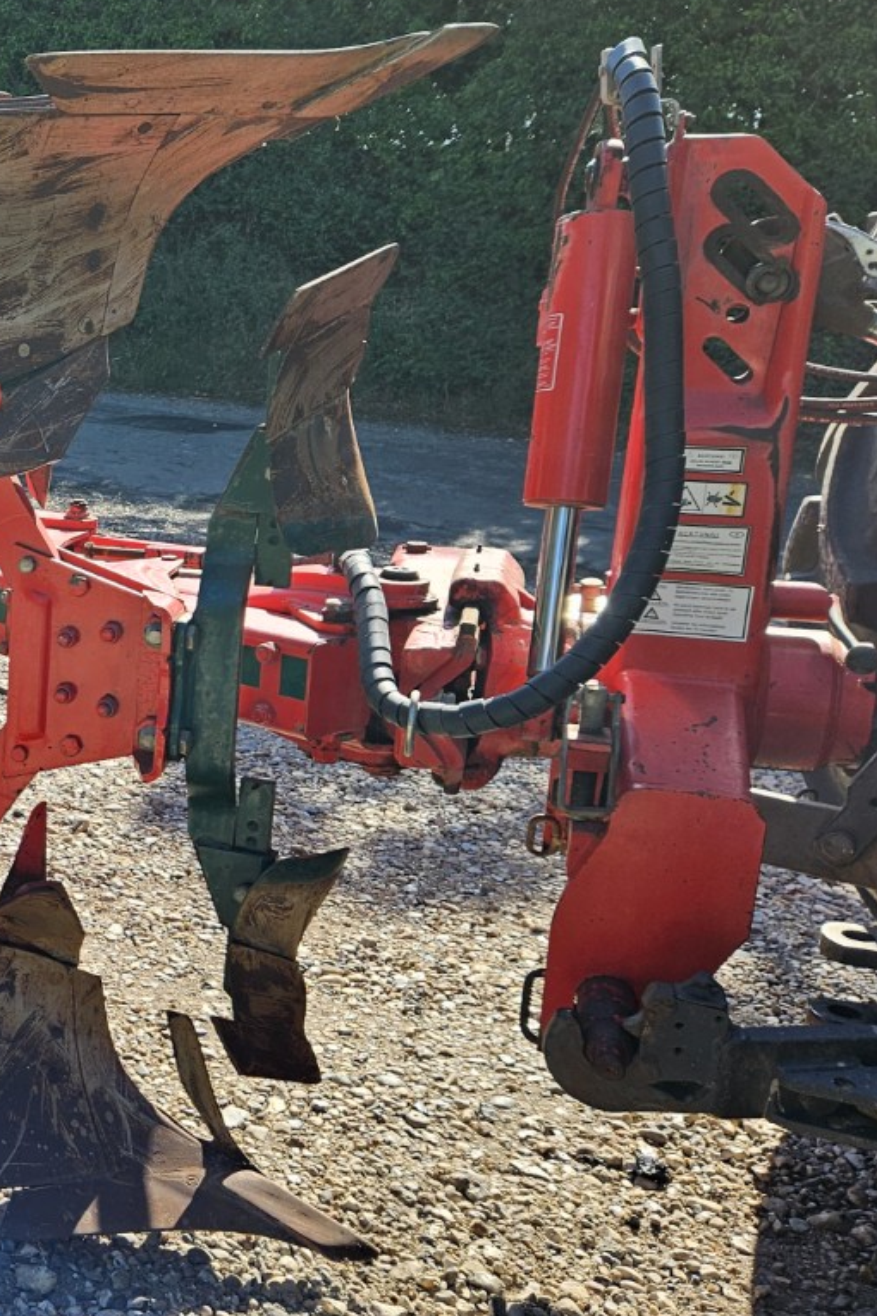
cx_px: -273
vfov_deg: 43.6
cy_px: 628
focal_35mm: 45
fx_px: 1644
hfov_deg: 25.5
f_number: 1.8
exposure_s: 1/673
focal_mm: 5.4
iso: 25
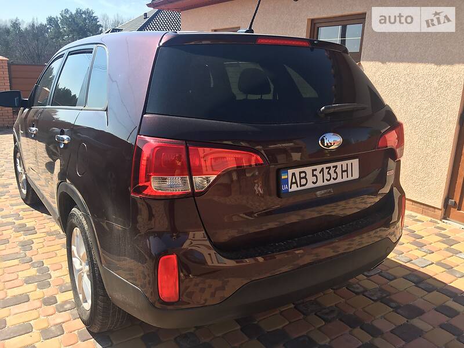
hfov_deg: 61.7
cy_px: 174
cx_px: 232
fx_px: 389
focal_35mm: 29
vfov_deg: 48.2
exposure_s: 1/635
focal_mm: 4.2
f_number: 2.2
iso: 25
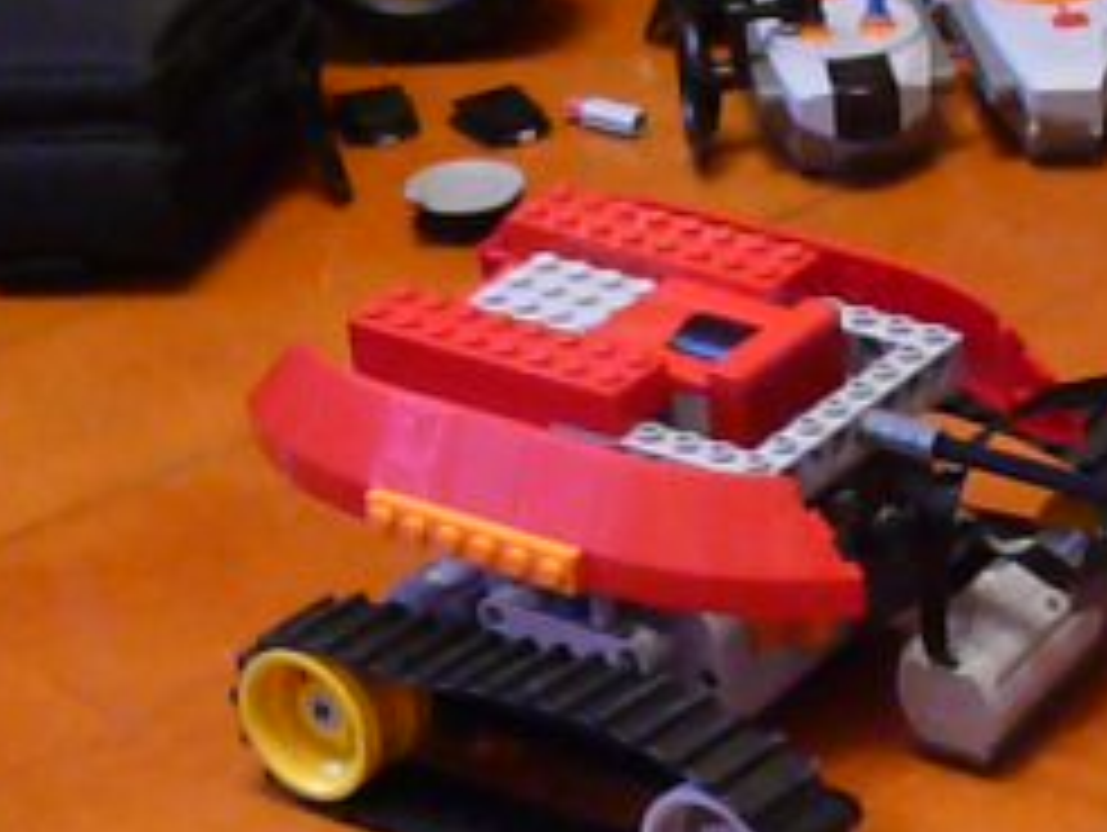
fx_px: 4161
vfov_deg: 11.3
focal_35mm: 130
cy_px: 922
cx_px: 873
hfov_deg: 15.1
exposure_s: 1/30
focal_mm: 8.3
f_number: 3.4
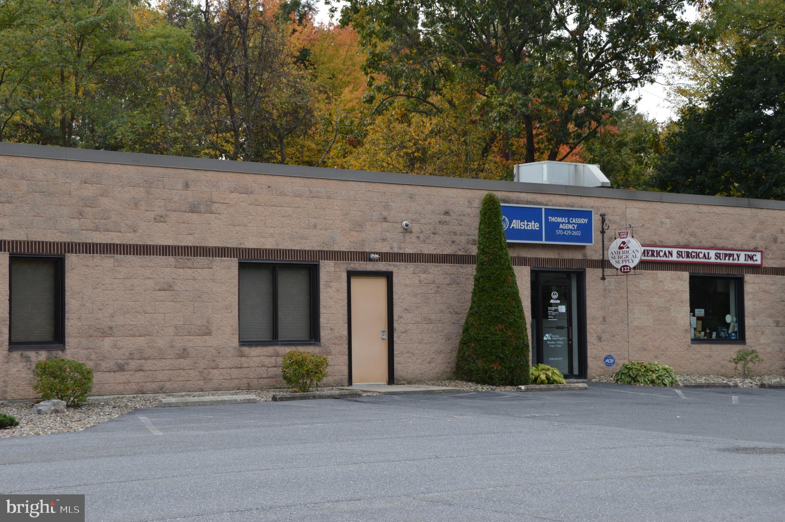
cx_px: 392
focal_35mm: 75
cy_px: 261
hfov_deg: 27.0
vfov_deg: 18.1
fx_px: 1634
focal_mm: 50
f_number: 7.1
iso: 100
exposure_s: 1/200
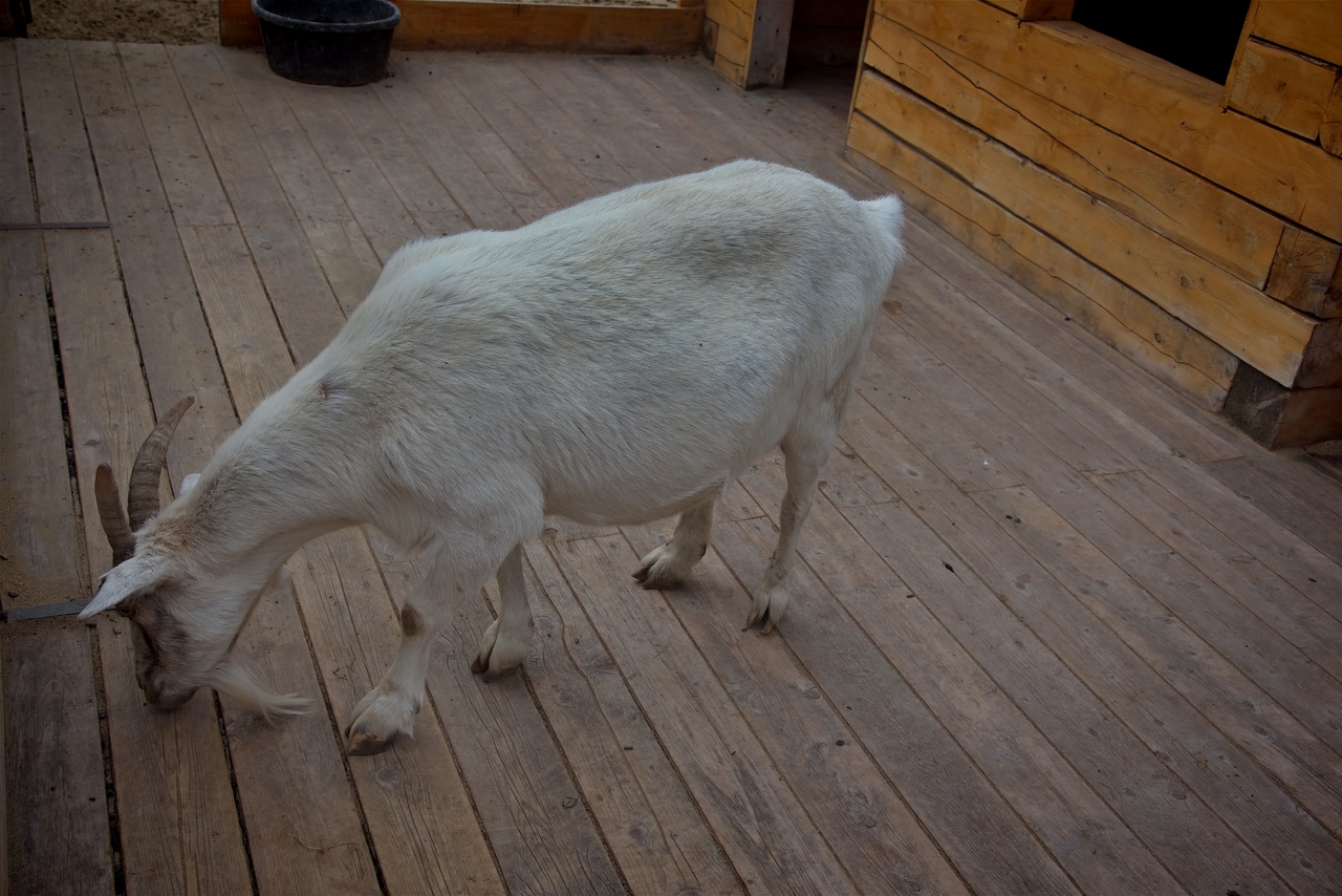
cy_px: 448
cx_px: 671
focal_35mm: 38
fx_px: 1417
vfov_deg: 35.1
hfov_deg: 50.7
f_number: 8
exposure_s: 1/250
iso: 100
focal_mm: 38
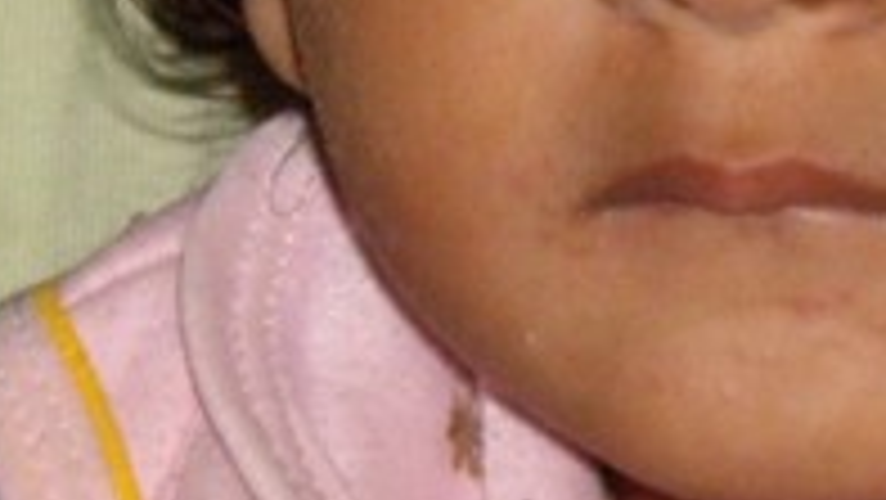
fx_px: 12480
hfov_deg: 4.1
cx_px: 1012
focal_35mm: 531
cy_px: -1122
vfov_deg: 2.3
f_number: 4.6
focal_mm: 15.3
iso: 200
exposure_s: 1/100
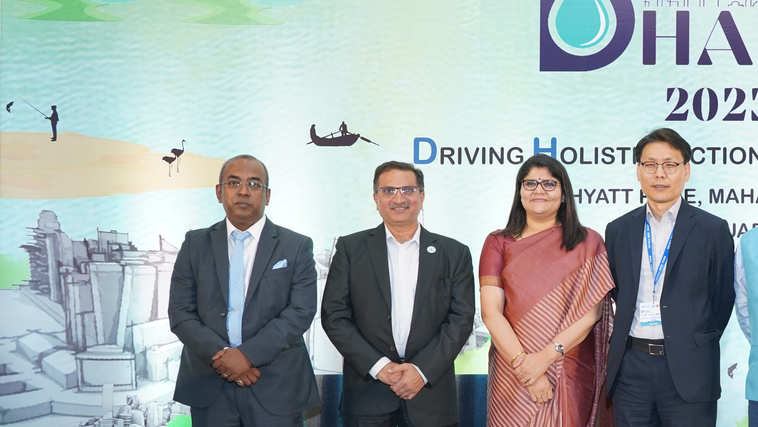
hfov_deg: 33.9
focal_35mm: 59
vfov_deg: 20.1
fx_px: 1186
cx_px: 655
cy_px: 343
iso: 800
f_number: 5.6
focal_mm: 32
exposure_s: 1/125
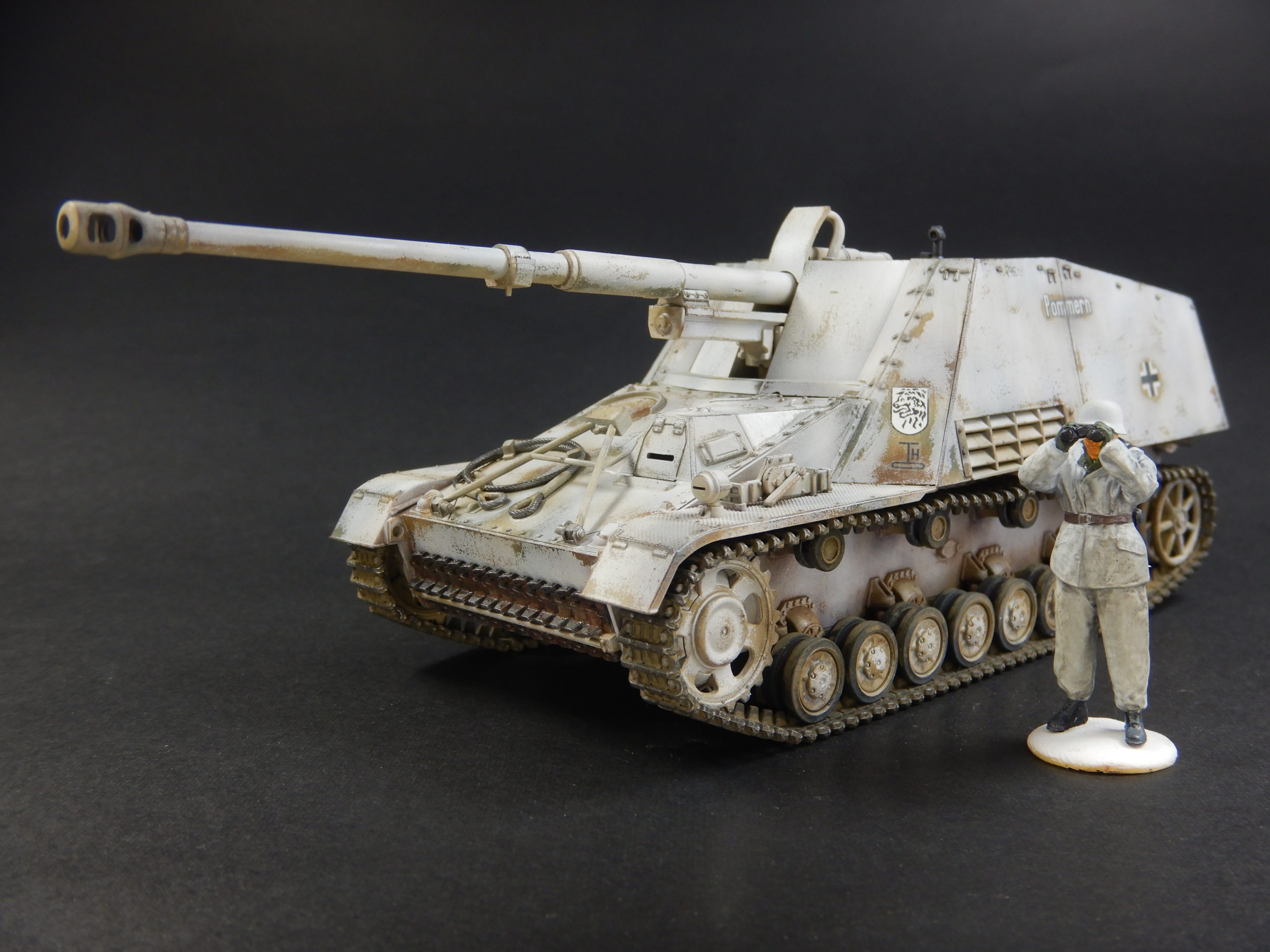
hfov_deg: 50.1
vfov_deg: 38.7
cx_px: 635
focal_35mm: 37
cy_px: 476
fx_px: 1357
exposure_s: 1/40
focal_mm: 6.6
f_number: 4.2
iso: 125
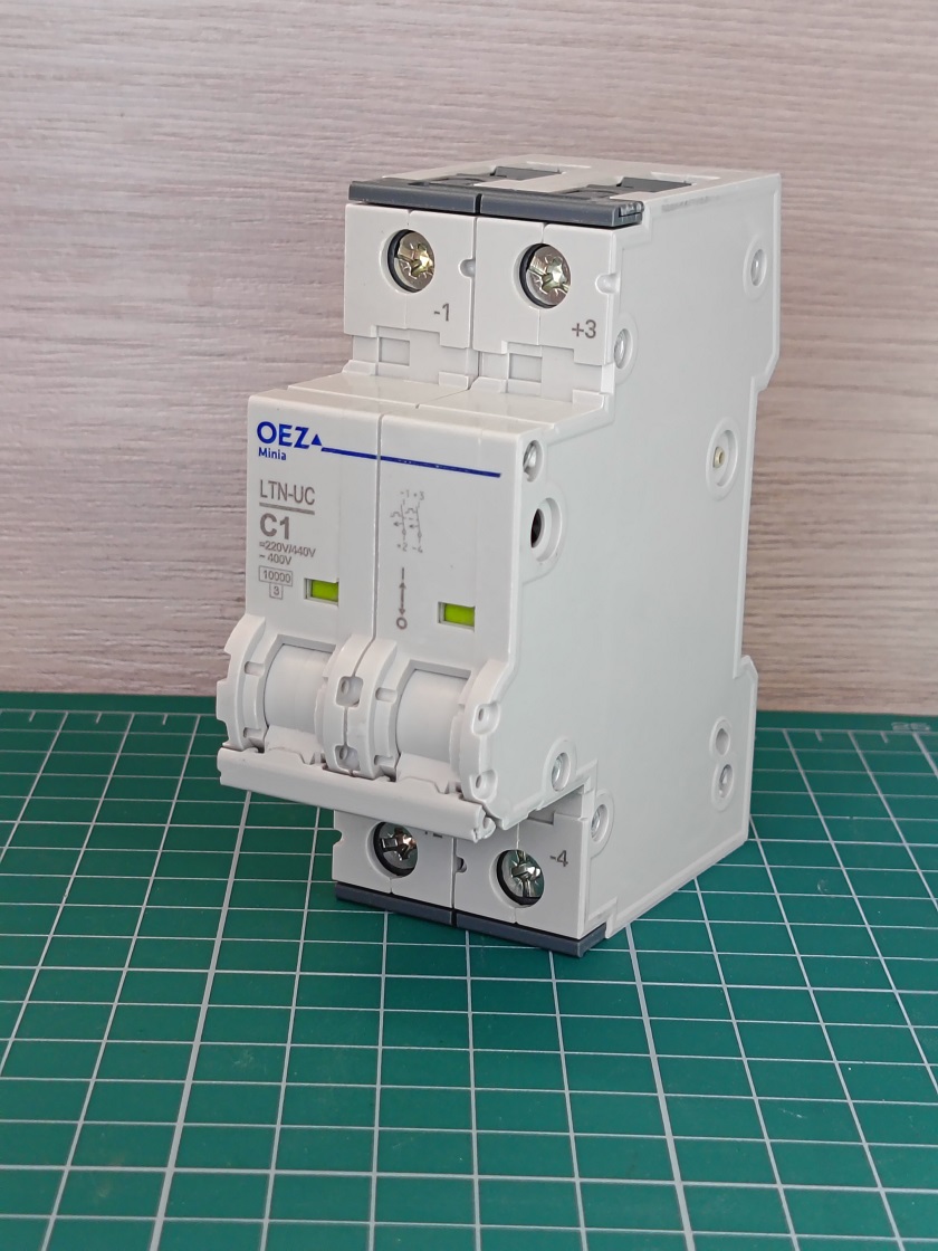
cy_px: 626
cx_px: 469
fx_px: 2601
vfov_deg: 27.0
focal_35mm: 72
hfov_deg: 20.4
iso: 398
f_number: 1.75
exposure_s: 1/50
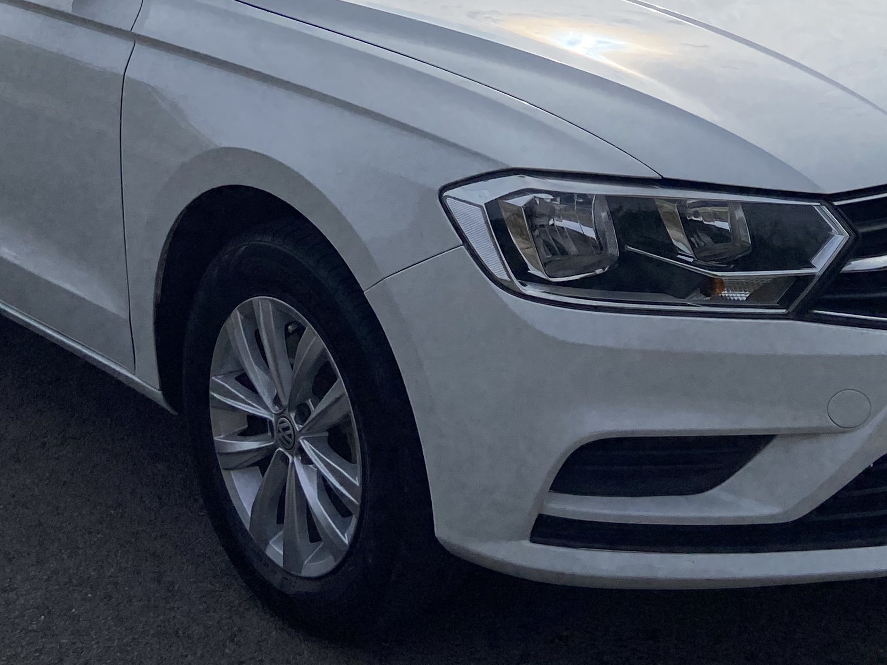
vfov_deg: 21.9
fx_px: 1614
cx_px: 527
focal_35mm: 63
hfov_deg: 30.7
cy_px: -94
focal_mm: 4.25
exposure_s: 1/10417
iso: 32
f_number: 1.8
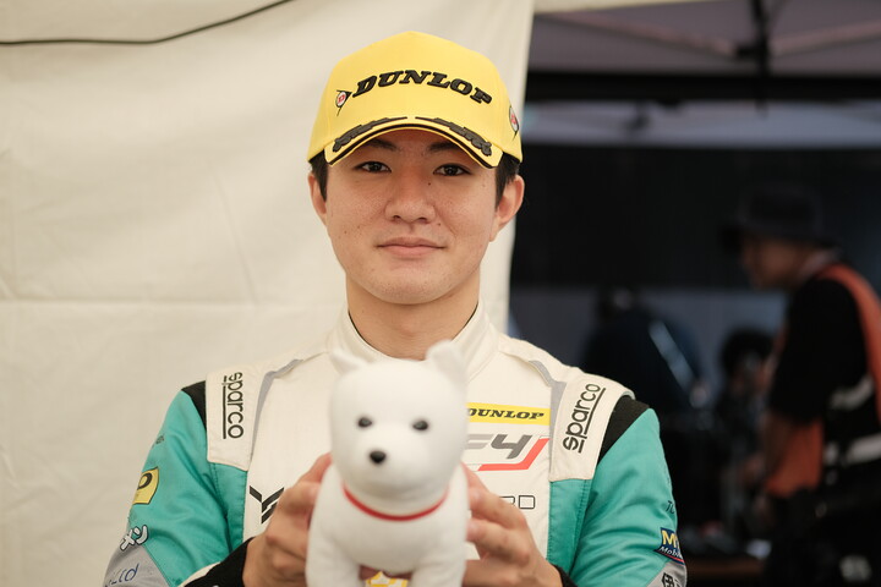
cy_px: 294
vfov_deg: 18.2
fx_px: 1835
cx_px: 440
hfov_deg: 27.0
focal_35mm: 75
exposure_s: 1/1100
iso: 320
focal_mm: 50
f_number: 2
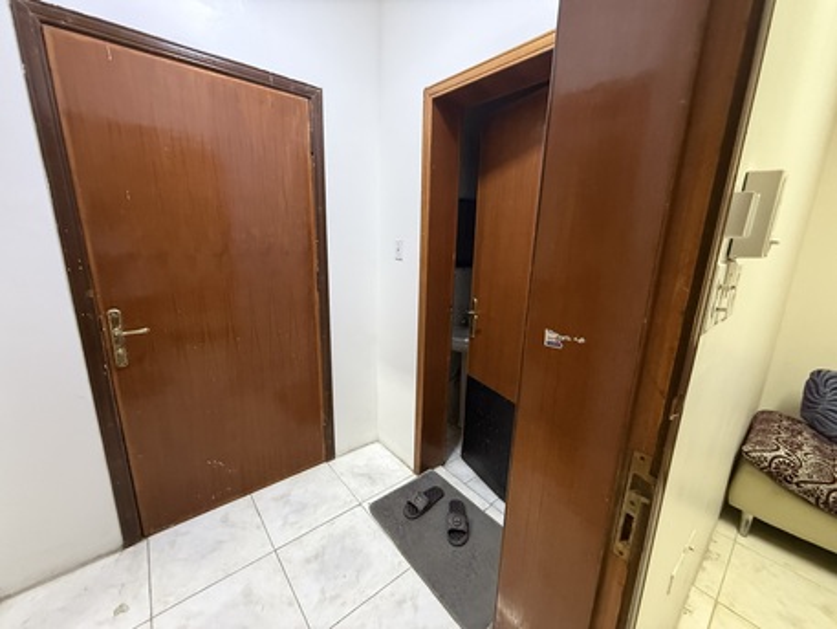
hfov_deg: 102.0
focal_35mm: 14
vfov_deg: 85.7
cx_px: 418
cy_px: 314
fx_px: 339
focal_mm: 2.22
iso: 640
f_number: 2.2
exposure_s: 1/60
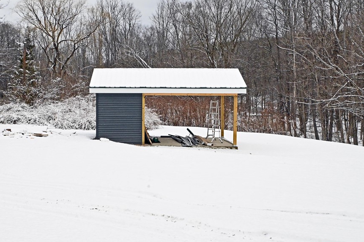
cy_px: 128
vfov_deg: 25.5
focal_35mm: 53
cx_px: 174
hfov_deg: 37.5
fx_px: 536
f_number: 18
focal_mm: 28
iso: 3200
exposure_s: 1/1000
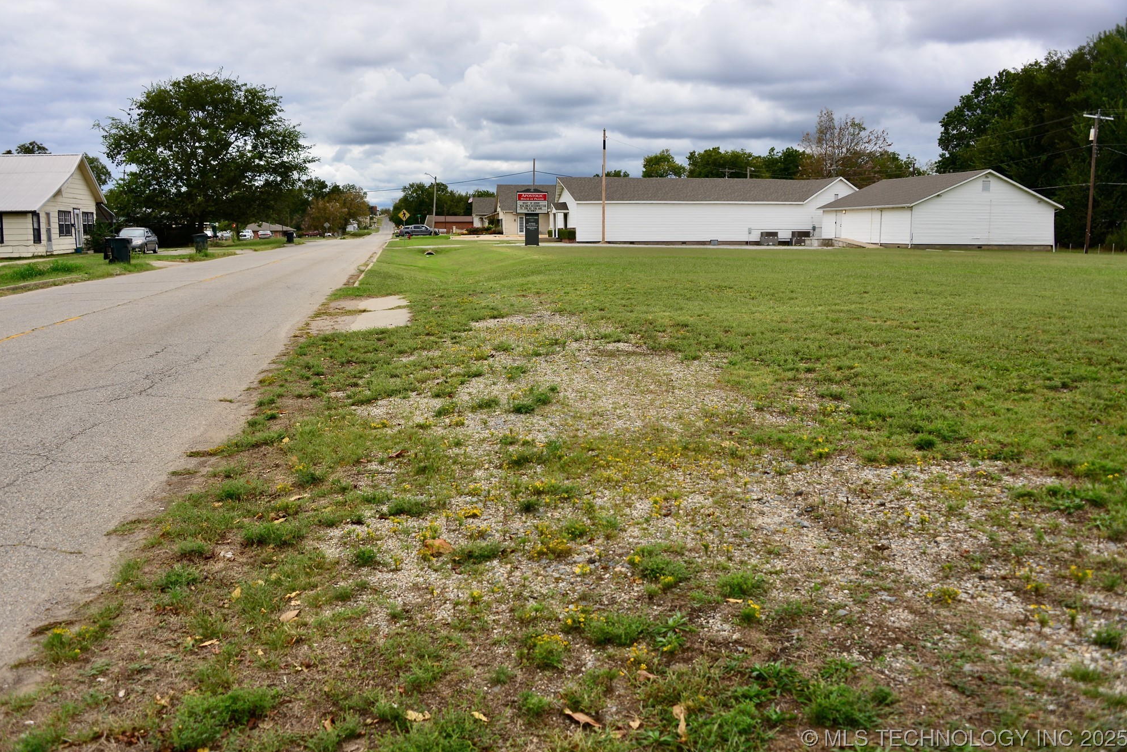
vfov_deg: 40.0
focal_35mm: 33
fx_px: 1033
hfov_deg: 57.2
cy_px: 373
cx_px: 552
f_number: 5
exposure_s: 1/1250
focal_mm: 32
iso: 320
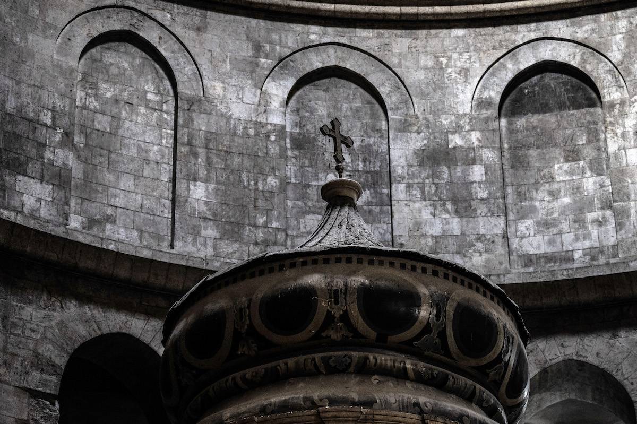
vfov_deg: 13.0
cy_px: 212
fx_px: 1857
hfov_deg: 19.5
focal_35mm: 105
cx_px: 318
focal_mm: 70
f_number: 2.8
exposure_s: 1/125
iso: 720
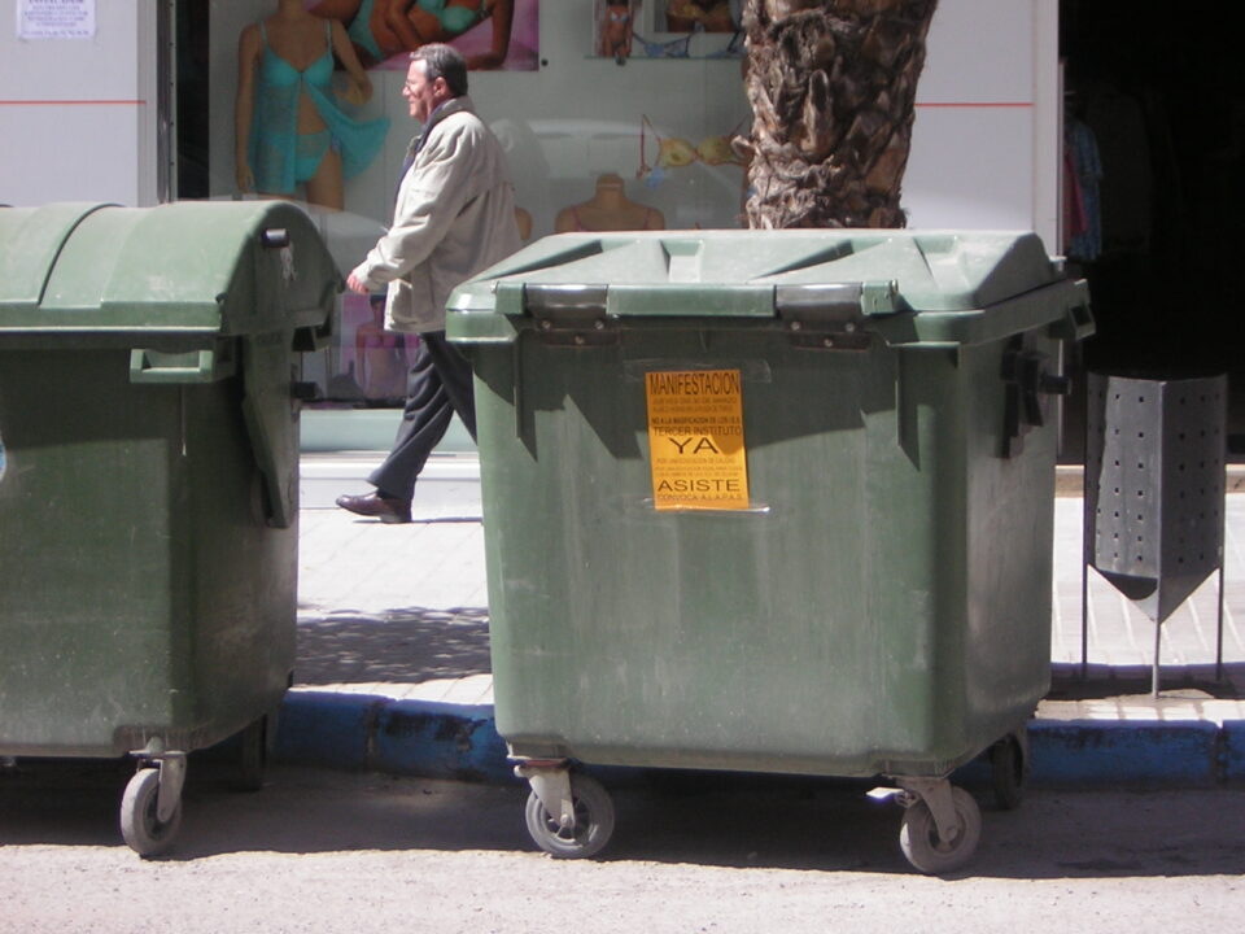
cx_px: 622
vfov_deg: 13.7
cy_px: 467
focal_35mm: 108
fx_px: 3884
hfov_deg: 18.2
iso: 50
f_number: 4.7
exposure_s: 1/292
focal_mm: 14.1
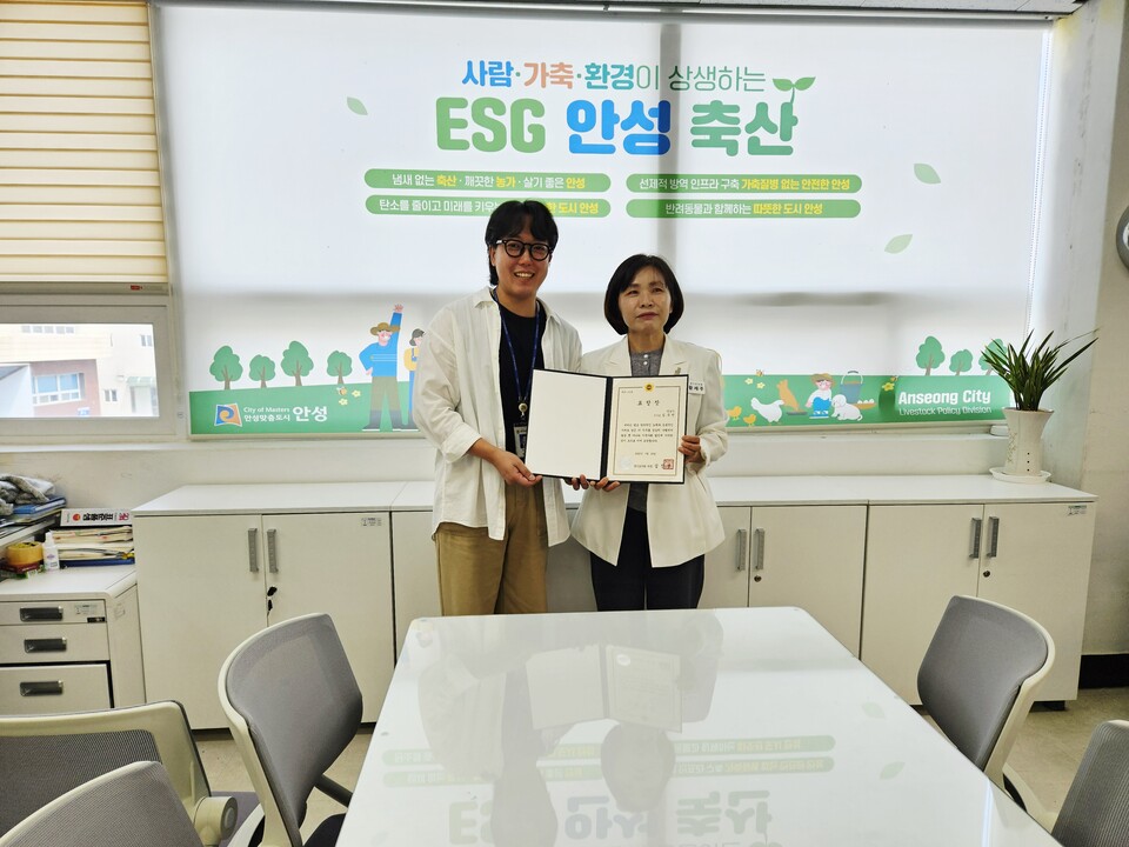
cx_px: 564
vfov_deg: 58.9
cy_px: 424
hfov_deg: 73.9
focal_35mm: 23
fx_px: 750
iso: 64
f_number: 1.8
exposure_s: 1/208
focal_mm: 5.4
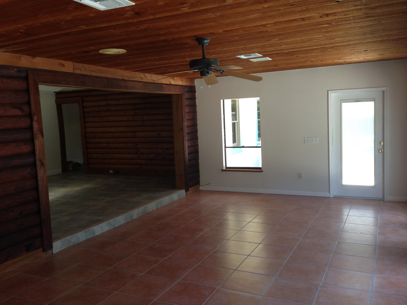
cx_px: 204
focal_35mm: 33
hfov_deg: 55.4
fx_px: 388
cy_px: 152
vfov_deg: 42.9
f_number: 2.4
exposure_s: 1/60
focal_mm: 4.12
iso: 64
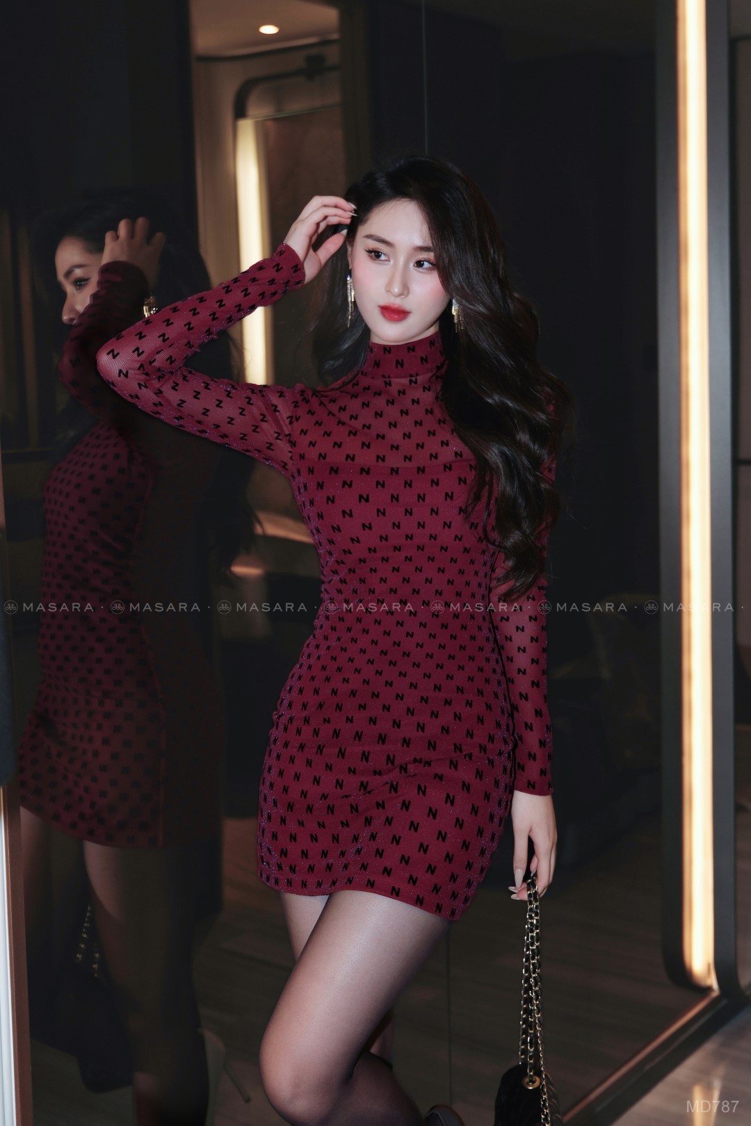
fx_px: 1502
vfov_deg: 41.1
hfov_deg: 28.1
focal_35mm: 48
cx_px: 376
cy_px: 563
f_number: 2.8
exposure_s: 1/60
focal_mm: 32
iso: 200
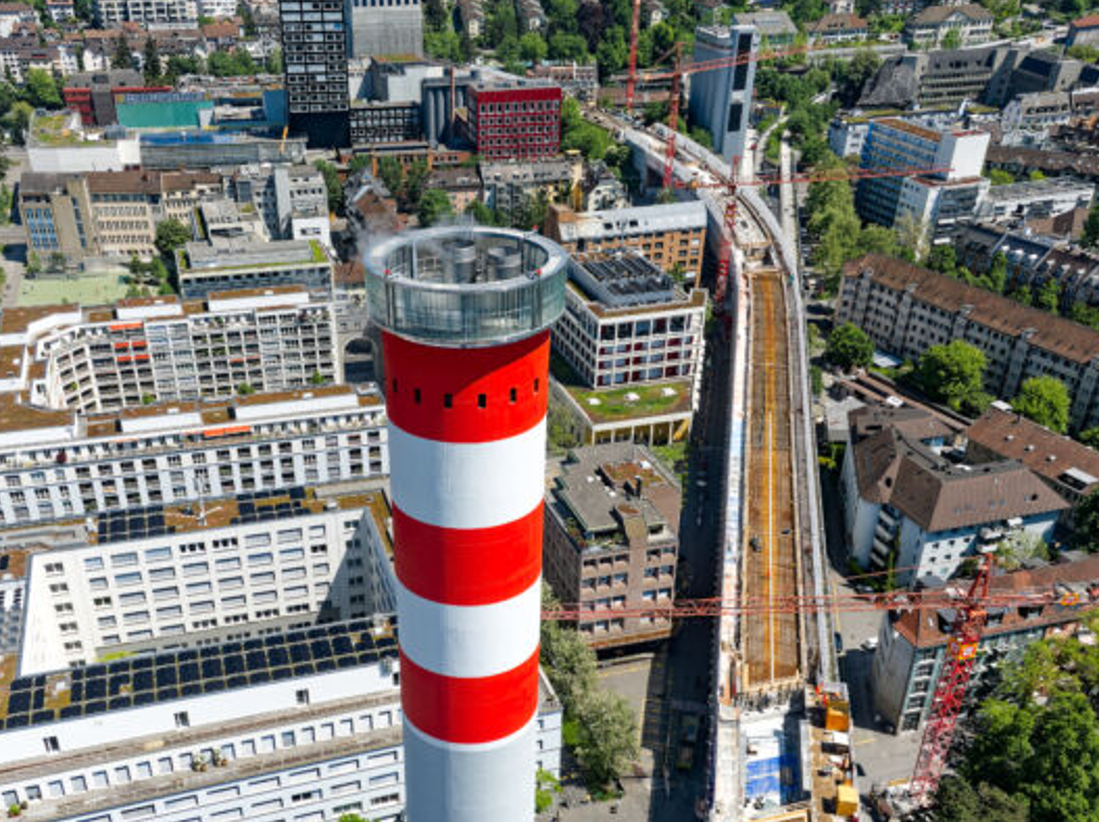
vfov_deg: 40.2
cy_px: 541
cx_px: 457
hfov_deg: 52.4
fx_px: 1110
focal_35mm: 35
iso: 120
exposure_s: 1/2000
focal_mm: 12.3
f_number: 2.8
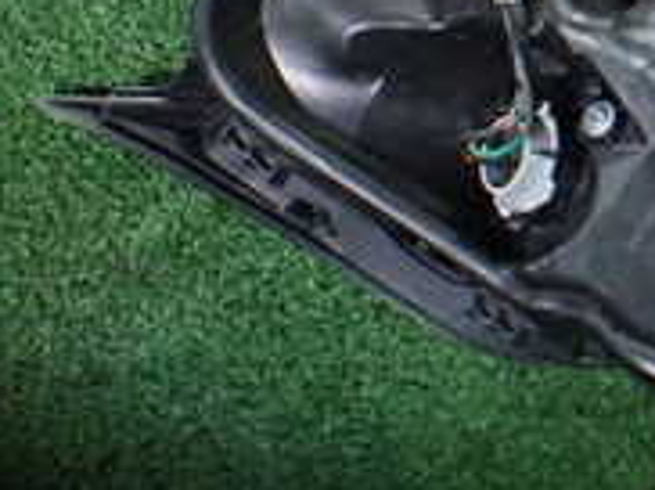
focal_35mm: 99
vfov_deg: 14.7
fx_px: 1871
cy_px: 14
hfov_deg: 17.9
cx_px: 961
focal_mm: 5.4
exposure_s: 1/100
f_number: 2.3
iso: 800
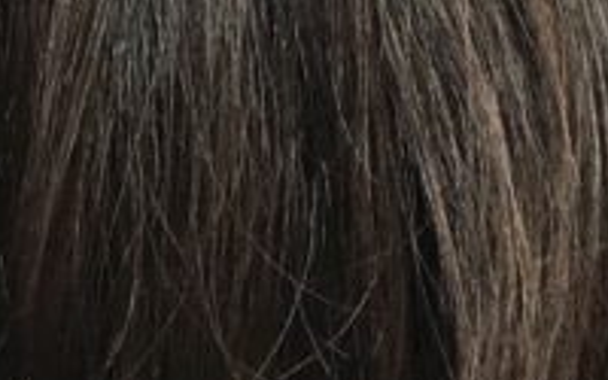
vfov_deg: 7.9
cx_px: 277
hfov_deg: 13.3
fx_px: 2601
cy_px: -450
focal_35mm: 157
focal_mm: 4.15
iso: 40
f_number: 2.2
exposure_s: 1/30
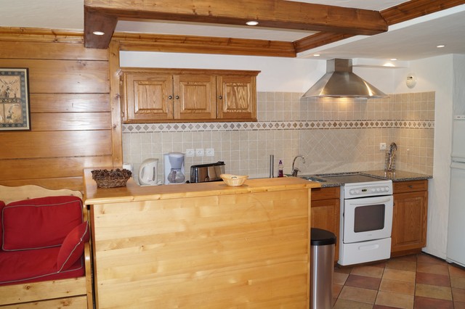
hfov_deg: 62.0
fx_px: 387
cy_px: 154
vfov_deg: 43.6
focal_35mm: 30
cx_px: 232
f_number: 4
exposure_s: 1/160
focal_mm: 20
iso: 500
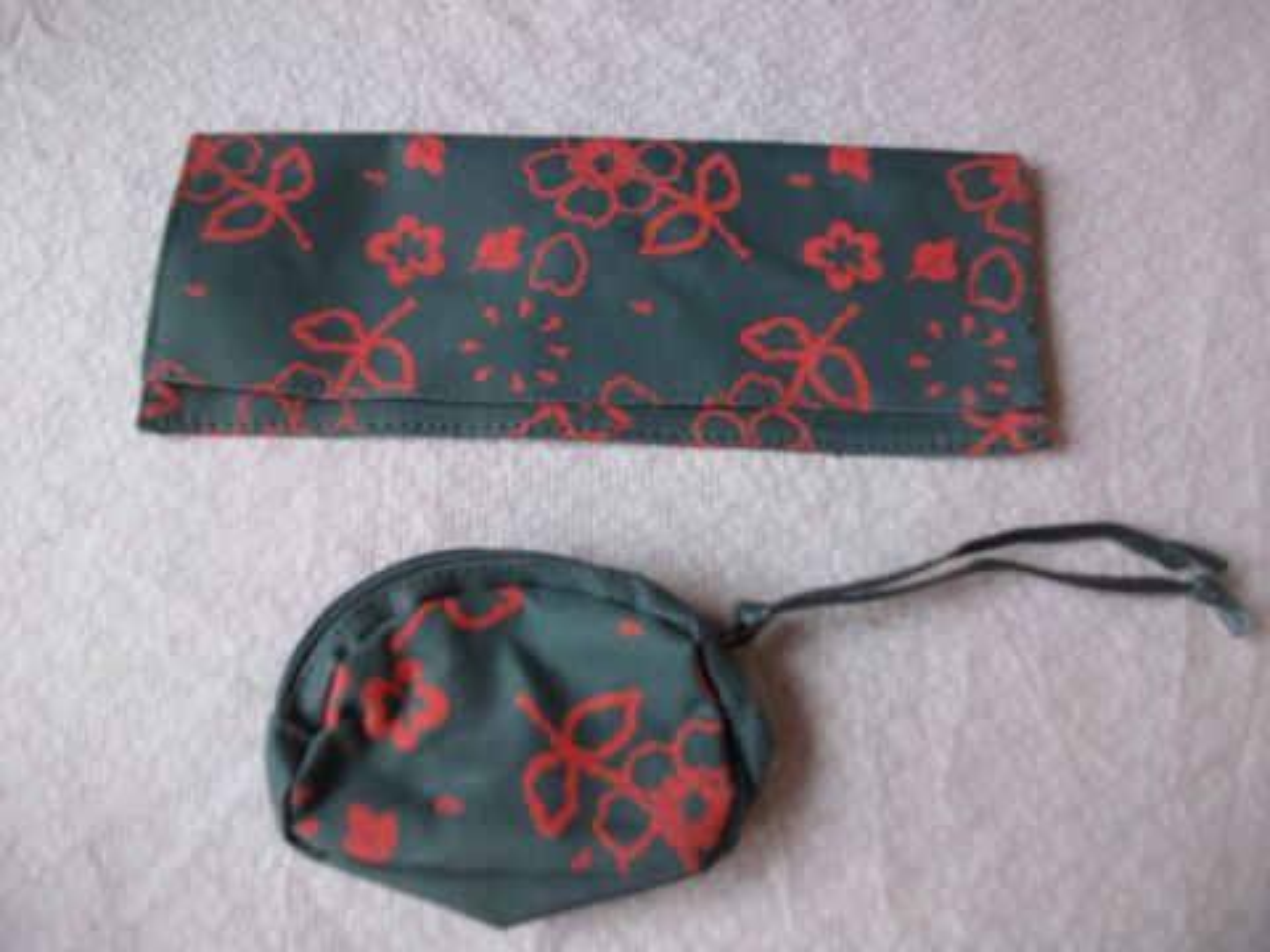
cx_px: 635
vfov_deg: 44.2
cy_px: 476
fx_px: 1174
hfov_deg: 56.8
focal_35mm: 32
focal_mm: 5.7
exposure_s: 1/40
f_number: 2.9
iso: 107
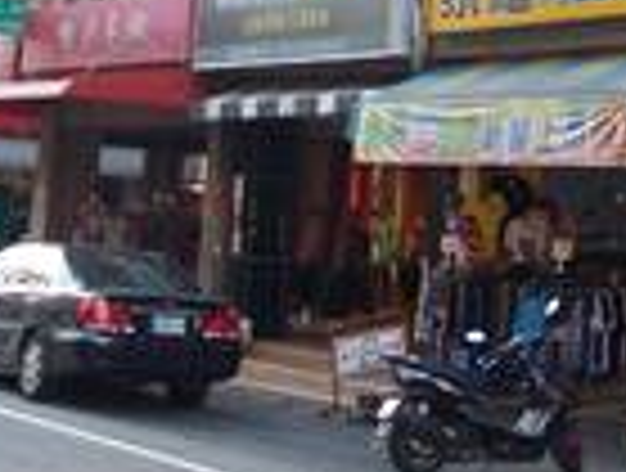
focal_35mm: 93
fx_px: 1686
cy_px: -112
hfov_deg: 20.7
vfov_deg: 15.3
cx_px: 527
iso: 80
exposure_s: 1/89.1
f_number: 2.7
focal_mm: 6
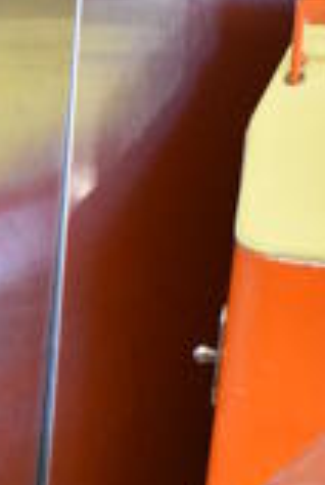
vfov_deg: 12.5
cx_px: -429
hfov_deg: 8.2
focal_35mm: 156
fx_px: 2103
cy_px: 729
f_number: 3.5
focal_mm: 18
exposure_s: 1/125
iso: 900
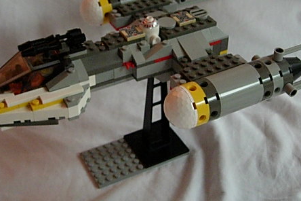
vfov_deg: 23.7
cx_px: 136
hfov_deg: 35.0
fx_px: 477
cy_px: 76
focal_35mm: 57
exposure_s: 1/67.8
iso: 400
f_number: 2.8
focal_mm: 7.8
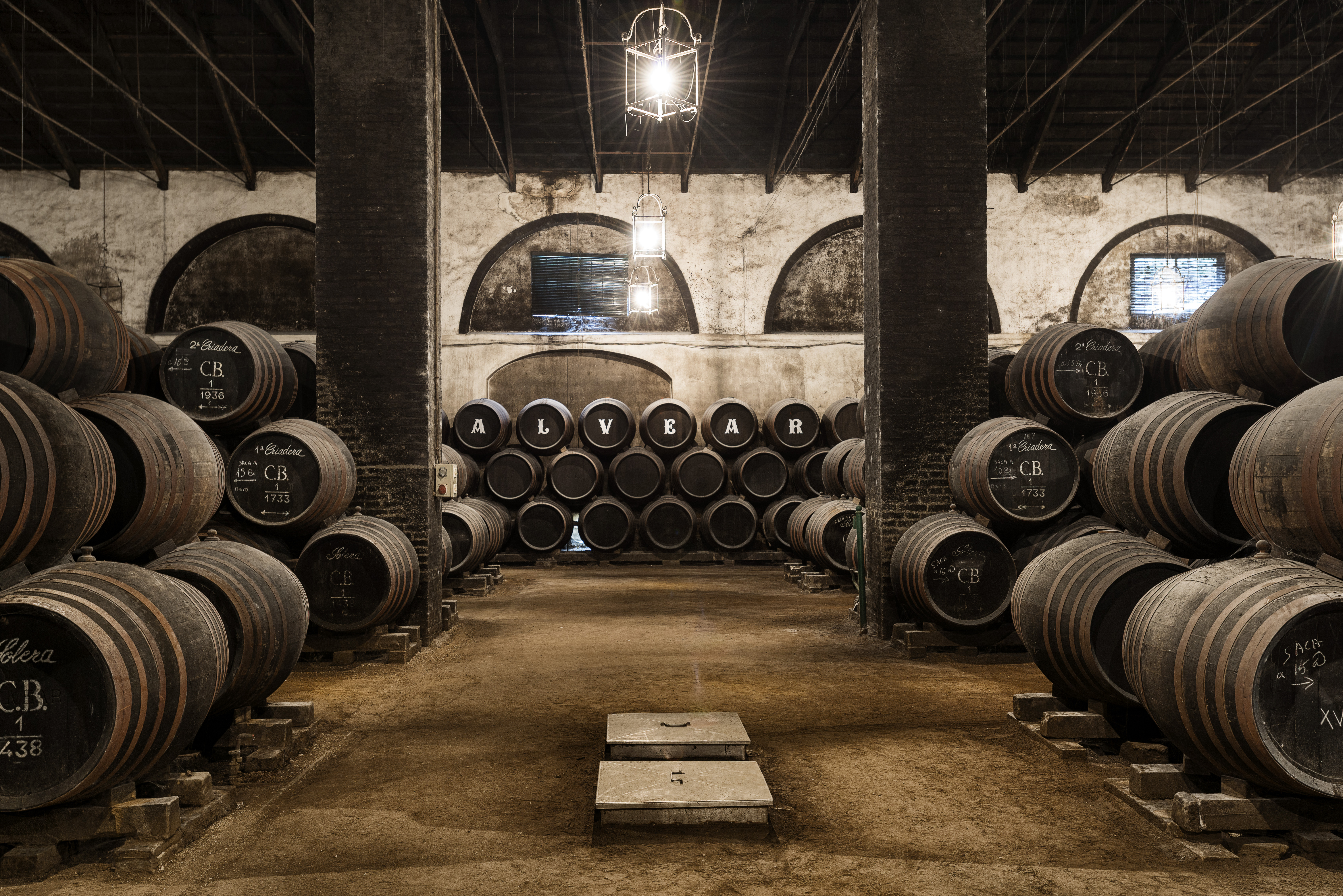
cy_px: 448
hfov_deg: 54.4
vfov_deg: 37.9
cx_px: 672
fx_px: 1306
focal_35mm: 35
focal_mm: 35
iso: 200
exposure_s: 6
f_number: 8
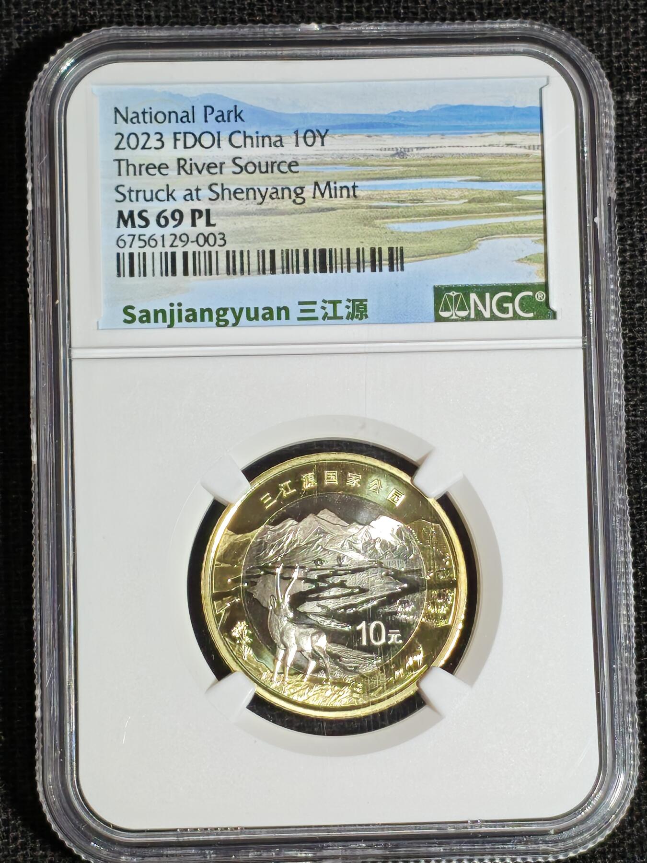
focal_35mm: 119
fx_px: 2966
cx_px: 324
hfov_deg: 12.5
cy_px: 432
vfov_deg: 16.6
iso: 50
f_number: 1.5
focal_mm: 4.94
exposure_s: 1/360
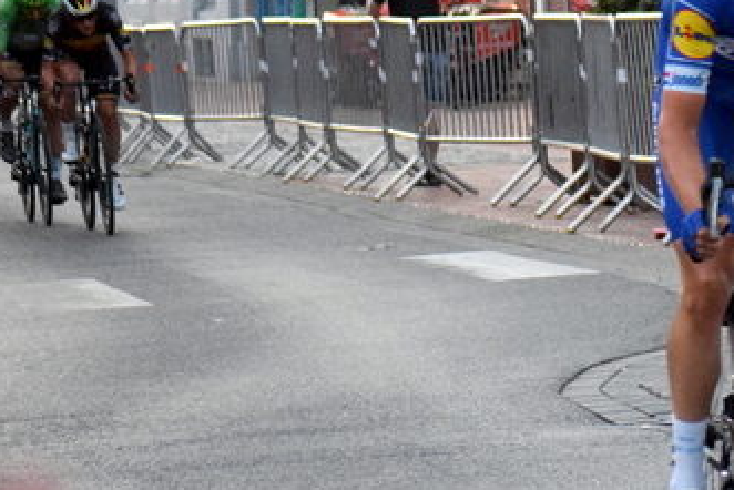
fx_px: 4159
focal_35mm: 204
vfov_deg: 6.7
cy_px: 215
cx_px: 654
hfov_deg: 10.0
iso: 3200
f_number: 4.2
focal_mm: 75
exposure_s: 1/400
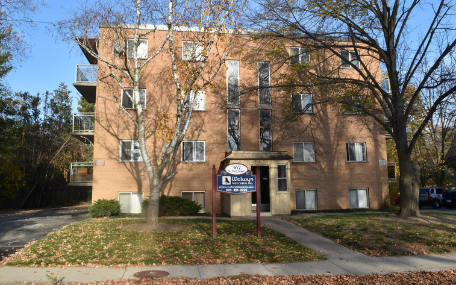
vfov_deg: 40.6
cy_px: 136
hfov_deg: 61.2
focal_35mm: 31
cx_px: 231
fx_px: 385
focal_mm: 20
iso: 100
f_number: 22
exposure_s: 1/25
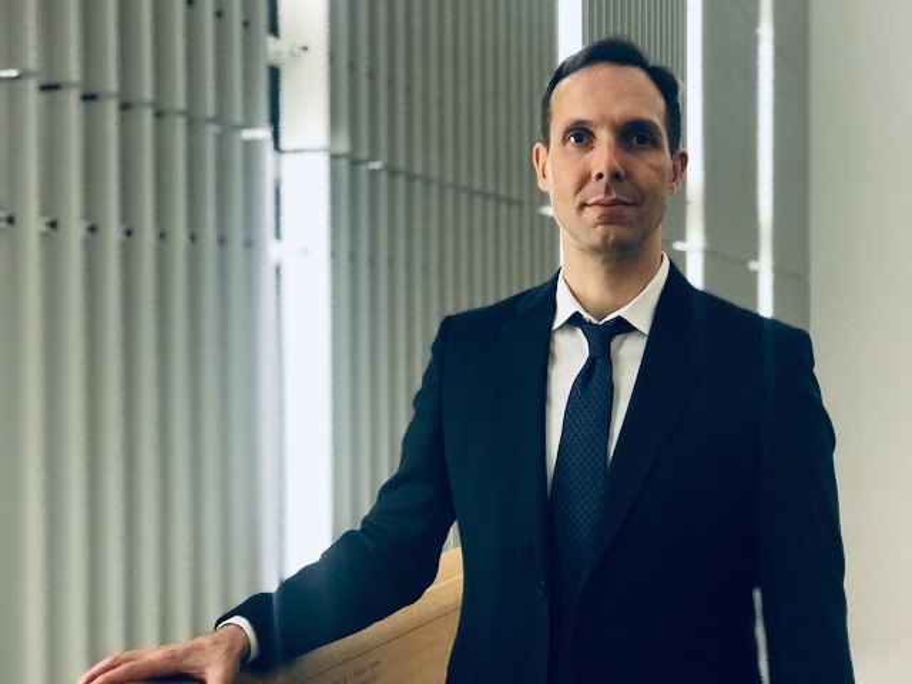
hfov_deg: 33.8
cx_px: 456
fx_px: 1502
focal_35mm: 57
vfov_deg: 25.7
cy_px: 342
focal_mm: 6.6
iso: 200
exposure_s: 1/50
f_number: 2.8
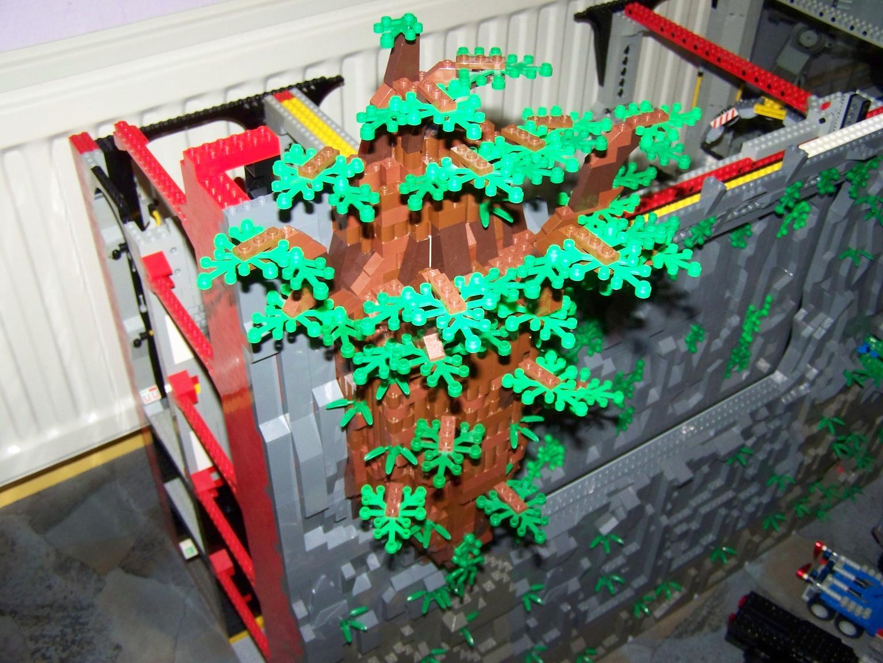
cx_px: 442
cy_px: 332
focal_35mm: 38
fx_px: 969
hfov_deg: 49.0
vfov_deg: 37.7
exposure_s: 1/30
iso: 200
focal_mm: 6.3
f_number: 2.8
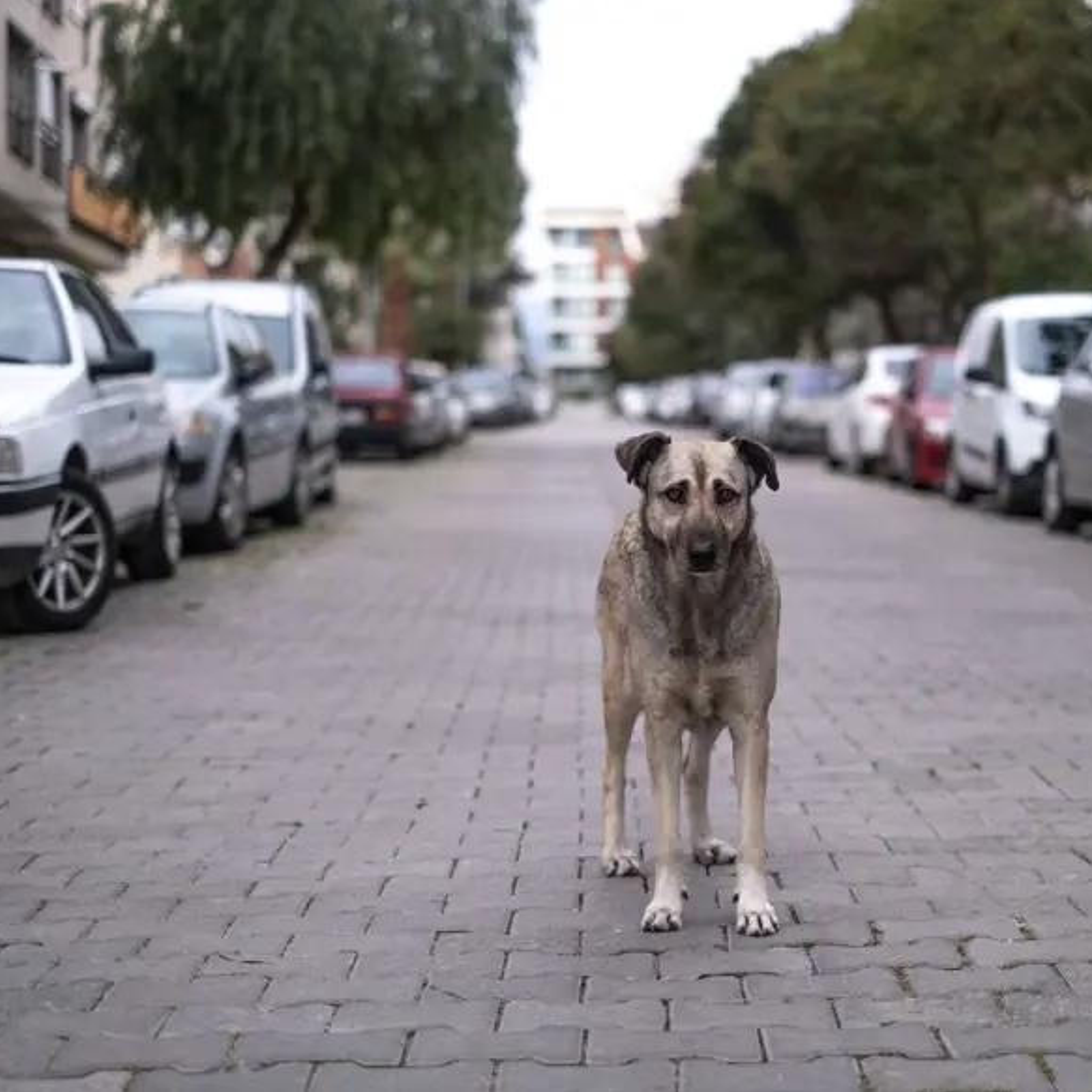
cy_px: 544
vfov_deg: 25.4
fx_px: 2427
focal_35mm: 68
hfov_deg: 25.3
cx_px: 669
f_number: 1.4
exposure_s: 1/640
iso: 200
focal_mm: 35
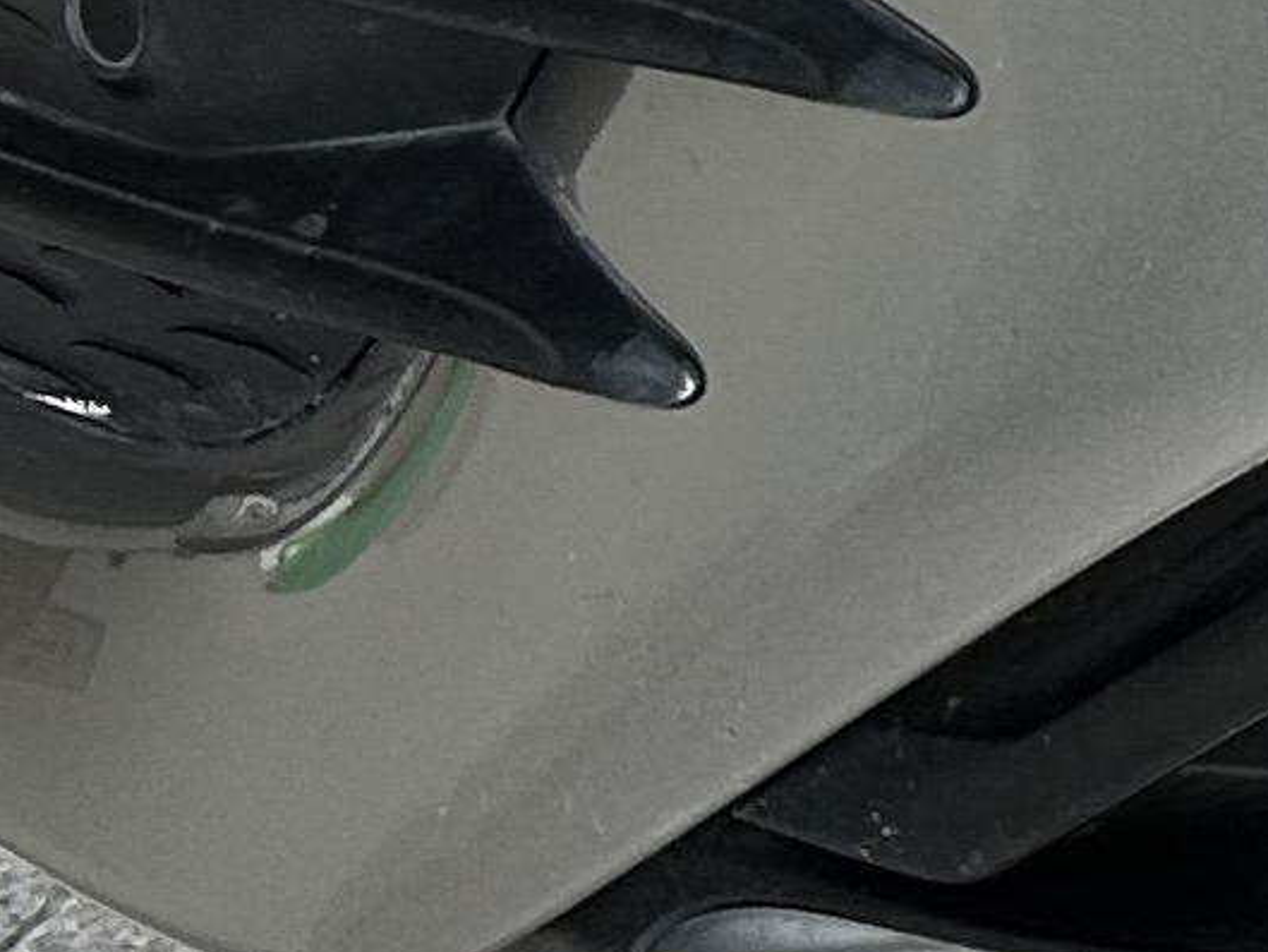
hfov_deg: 8.3
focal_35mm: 198
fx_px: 7254
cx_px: 3948
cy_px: -1103
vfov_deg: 7.2
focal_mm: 5.7
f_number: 1.5
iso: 50
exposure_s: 1/97
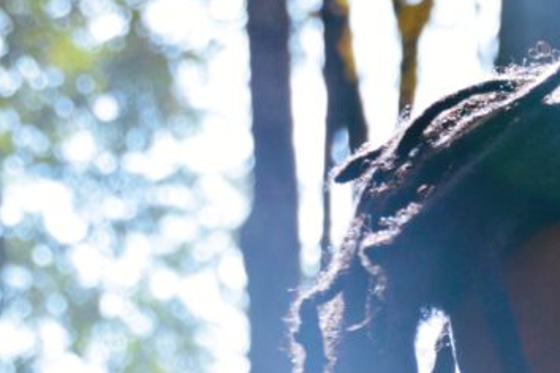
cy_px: 423
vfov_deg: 5.7
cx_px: 783
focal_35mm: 238
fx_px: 3709
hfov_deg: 8.5
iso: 140
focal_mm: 55
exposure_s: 1/125
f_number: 5.6
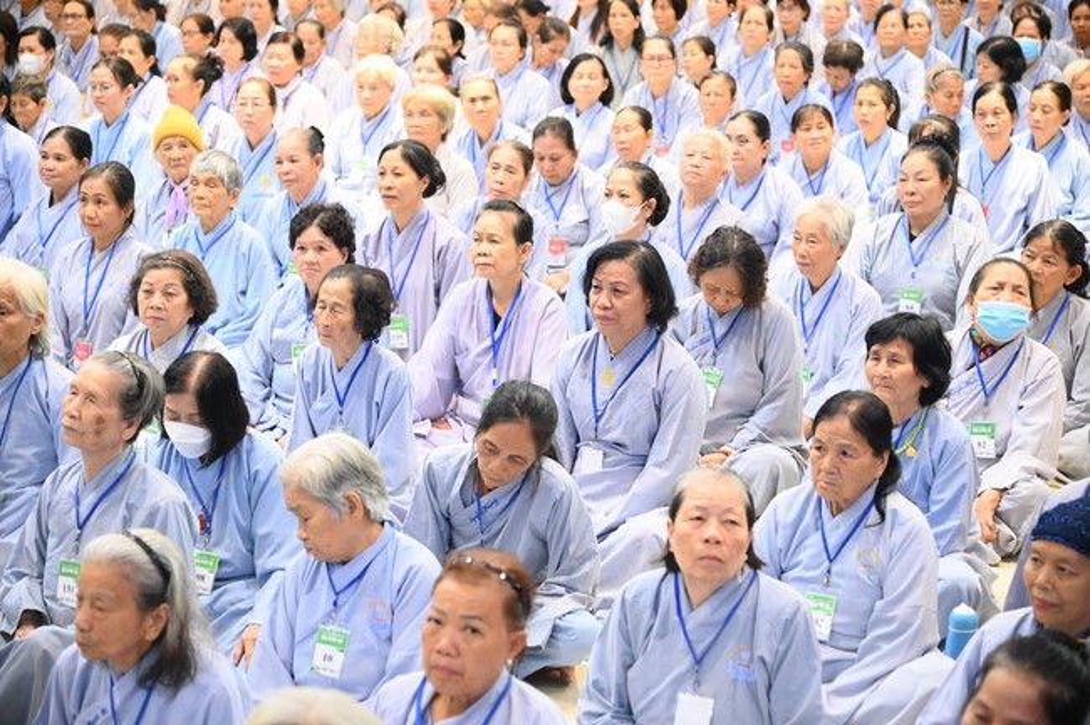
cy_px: 362
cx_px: 545
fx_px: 2359
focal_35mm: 78
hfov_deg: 26.0
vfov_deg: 17.5
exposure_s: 1/160
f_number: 4
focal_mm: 78
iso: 10000
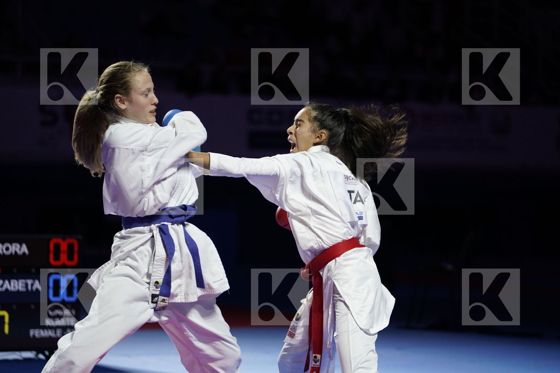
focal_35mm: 128
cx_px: 280
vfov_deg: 10.7
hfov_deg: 16.0
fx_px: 1991
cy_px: 186
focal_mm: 128
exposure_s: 1/1000
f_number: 2.8
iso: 1600
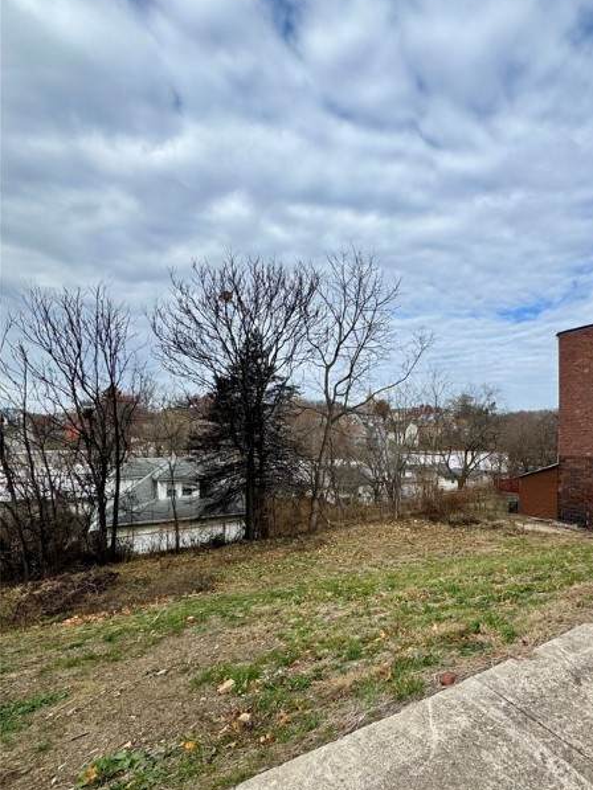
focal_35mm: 18
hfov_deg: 70.2
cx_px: 380
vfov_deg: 87.3
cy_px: 446
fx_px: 411
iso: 50
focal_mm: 2.22
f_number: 2.2
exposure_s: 1/1449
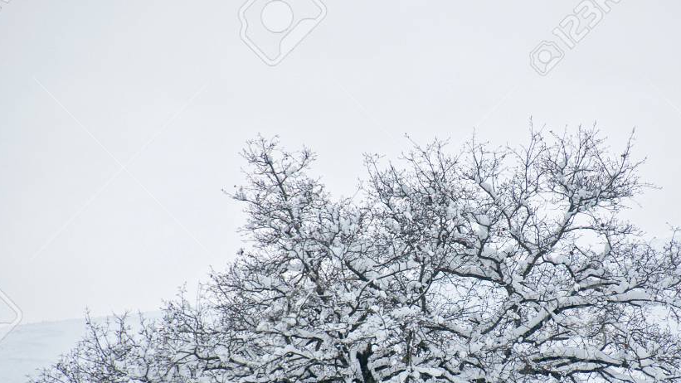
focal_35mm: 497
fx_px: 8975
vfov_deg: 2.4
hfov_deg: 4.3
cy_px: 291
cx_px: 428
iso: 200
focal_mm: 200
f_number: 5.6
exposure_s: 1/500
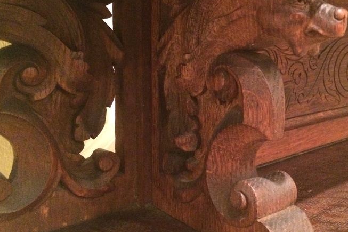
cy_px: 98
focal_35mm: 43
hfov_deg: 45.0
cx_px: 223
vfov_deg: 31.1
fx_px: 416
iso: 800
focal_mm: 4.12
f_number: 2.2
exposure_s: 1/15
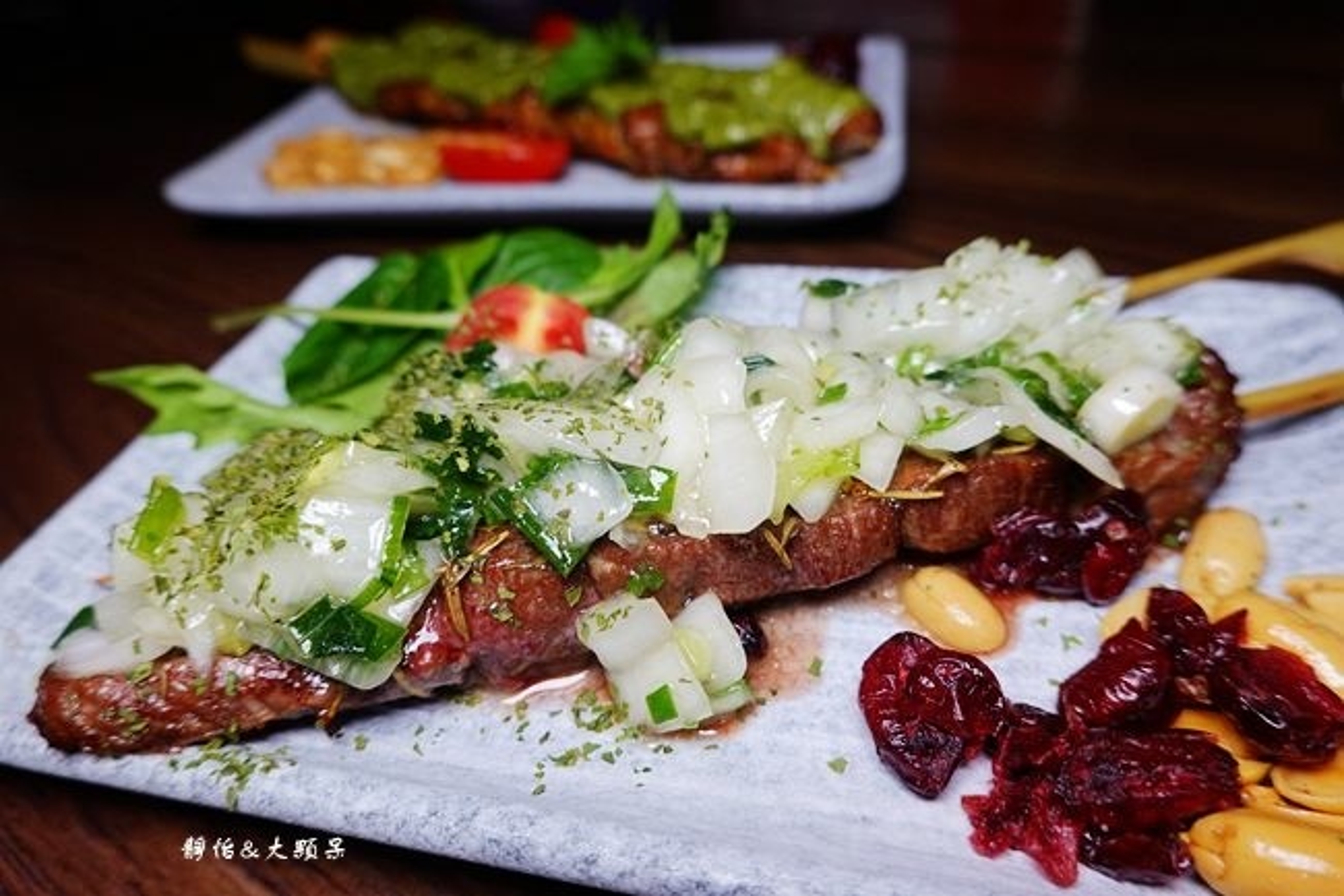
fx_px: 896
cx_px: 672
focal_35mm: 24
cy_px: 448
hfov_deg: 73.8
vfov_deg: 53.1
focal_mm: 9
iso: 125
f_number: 2.8
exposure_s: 1/50
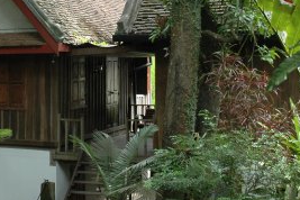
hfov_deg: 27.2
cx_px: 65
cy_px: 49
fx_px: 608
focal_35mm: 73
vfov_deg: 18.5
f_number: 5
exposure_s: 1/100
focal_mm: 18
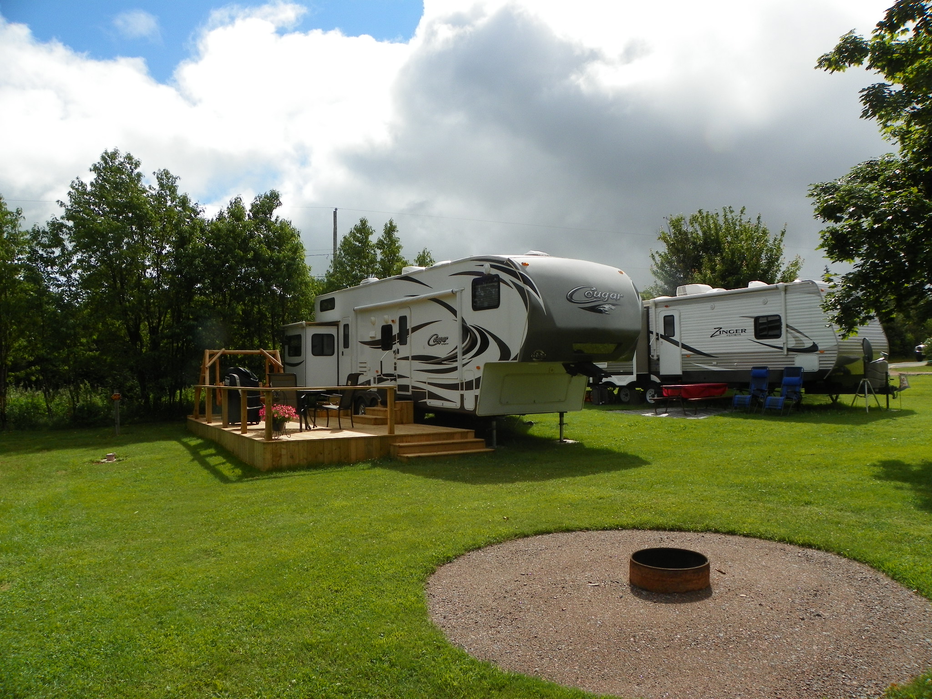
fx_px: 700
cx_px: 466
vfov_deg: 53.1
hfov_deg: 67.3
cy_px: 350
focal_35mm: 26
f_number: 5.6
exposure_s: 1/500
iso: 64
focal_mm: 4.6
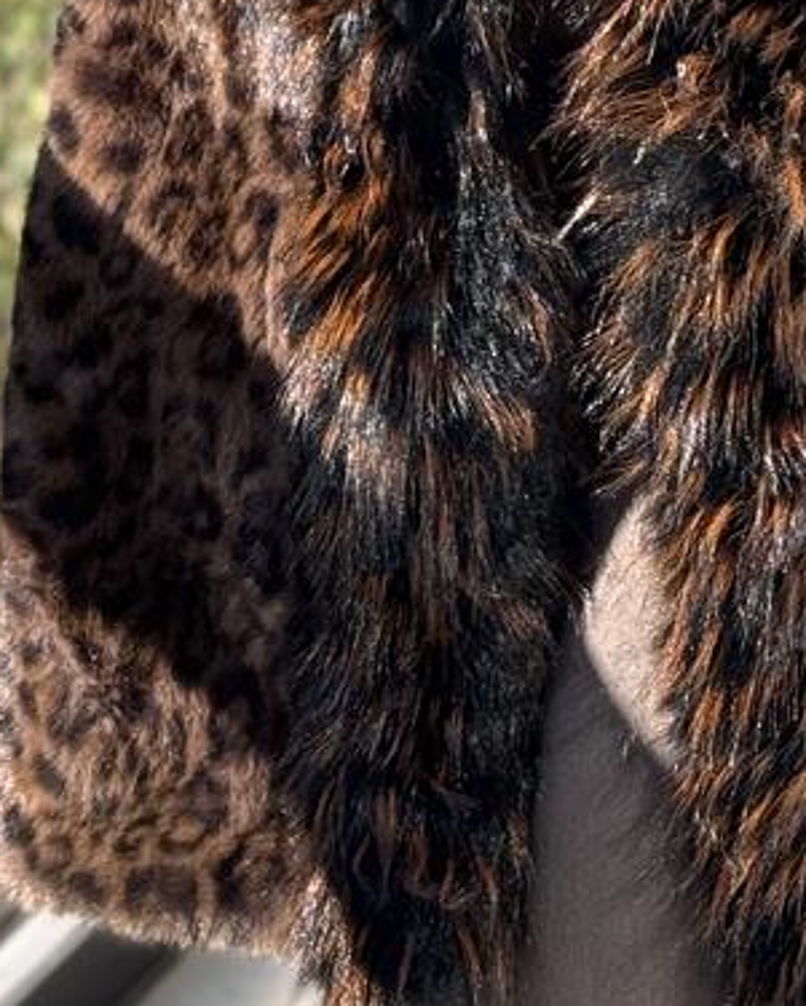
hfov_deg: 9.3
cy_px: -611
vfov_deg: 11.1
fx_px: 4948
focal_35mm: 166
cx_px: 664
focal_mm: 6.76
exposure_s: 1/425
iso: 64
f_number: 1.78
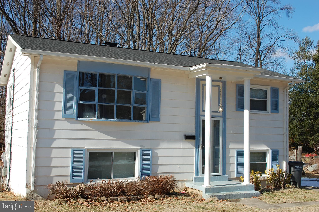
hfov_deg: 45.0
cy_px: 106
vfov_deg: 30.8
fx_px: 385
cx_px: 160
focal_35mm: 44
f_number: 9
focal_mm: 29
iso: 200
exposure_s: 1/250
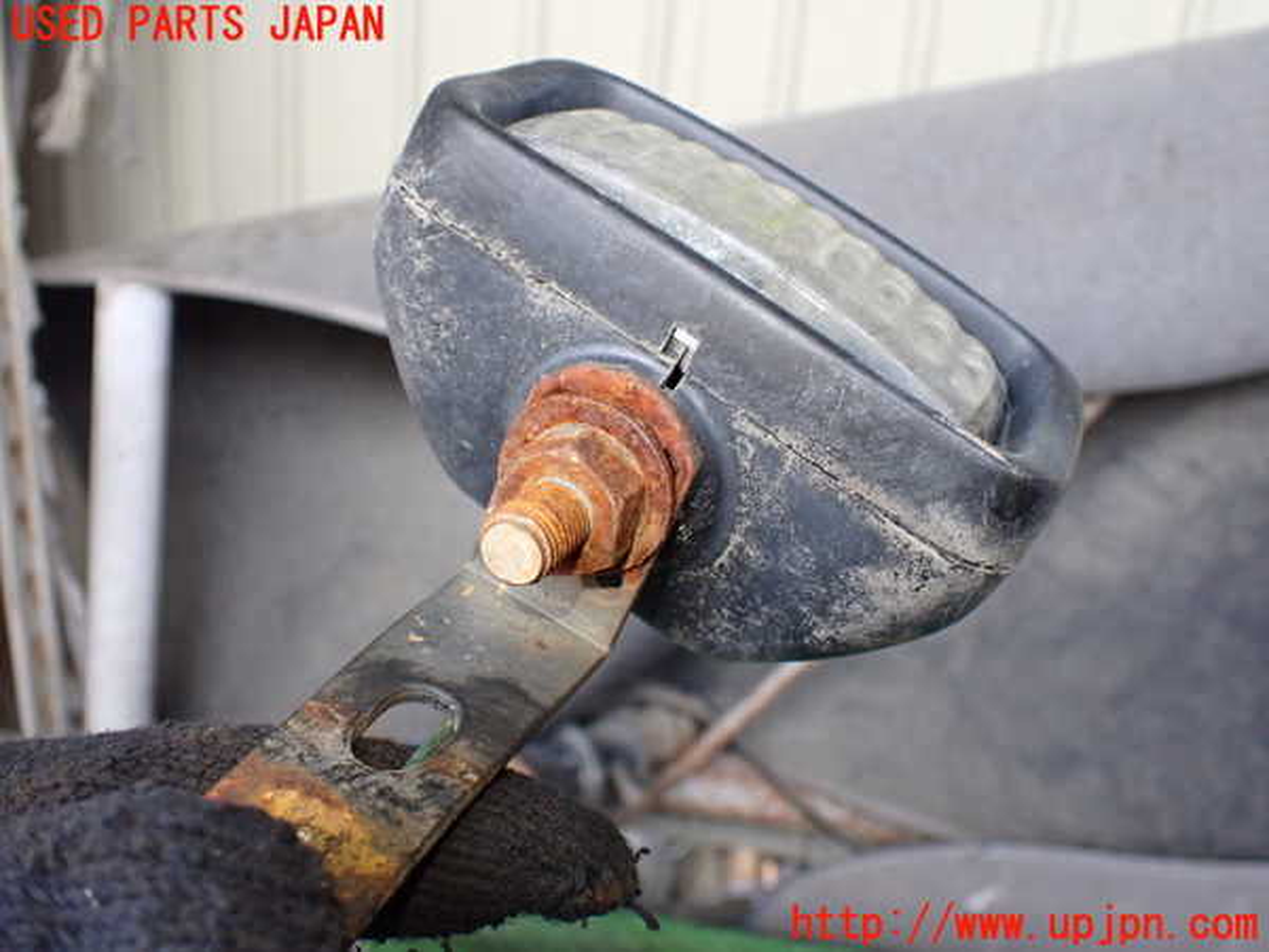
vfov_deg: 46.8
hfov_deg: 60.0
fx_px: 1100
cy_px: 476
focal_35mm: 30
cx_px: 634
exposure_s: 1/125
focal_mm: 5.4
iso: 500
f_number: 2.3
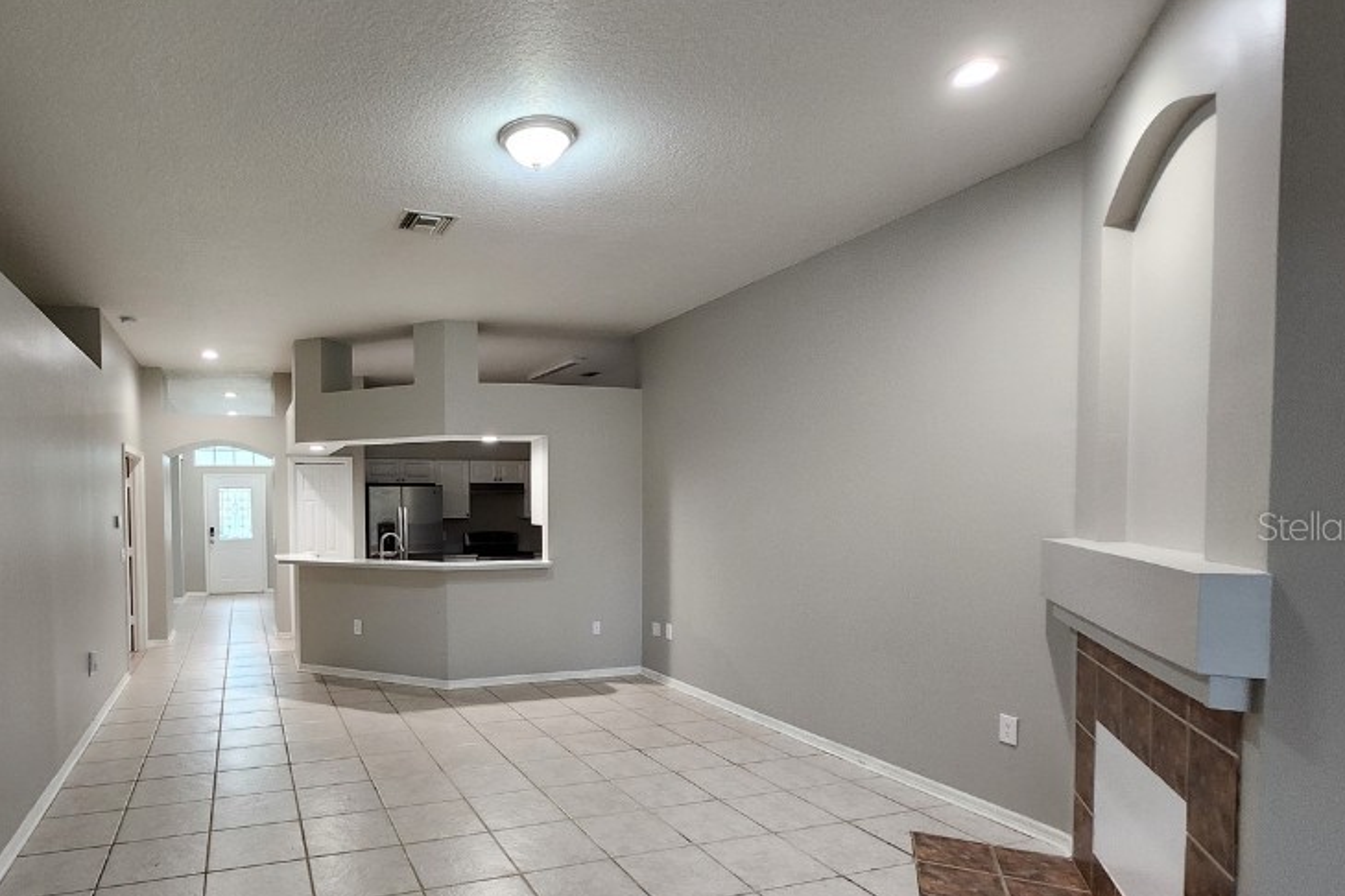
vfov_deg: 64.1
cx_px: 487
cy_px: 525
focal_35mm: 19
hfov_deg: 84.9
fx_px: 710
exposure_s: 1/40
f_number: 2.2
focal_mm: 1.74
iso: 320
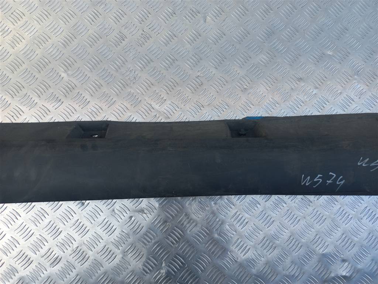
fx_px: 273
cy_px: 142
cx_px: 189
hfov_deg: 69.4
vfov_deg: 54.9
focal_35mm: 25
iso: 25
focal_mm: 4.6
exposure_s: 1/50
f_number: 1.8
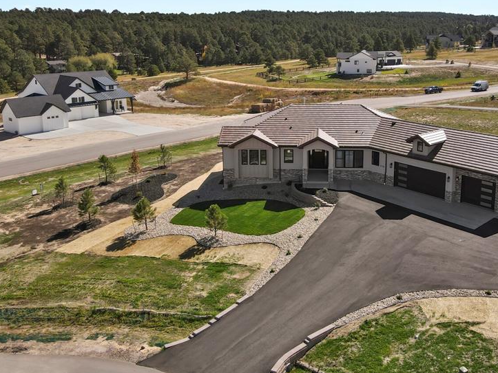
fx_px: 489
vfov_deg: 41.2
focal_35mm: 34
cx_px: 315
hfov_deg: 53.3
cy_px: 119
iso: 100
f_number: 2.8
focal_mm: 4.5
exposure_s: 1/500
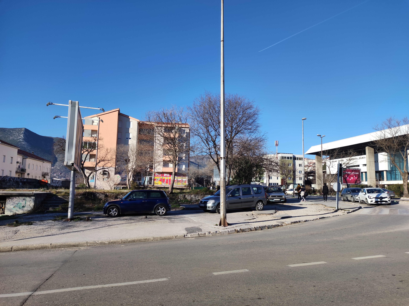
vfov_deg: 74.6
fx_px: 201
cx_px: 204
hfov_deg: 91.1
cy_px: 153
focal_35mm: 17
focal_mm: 4.74
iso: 50
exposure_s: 1/603
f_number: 1.79
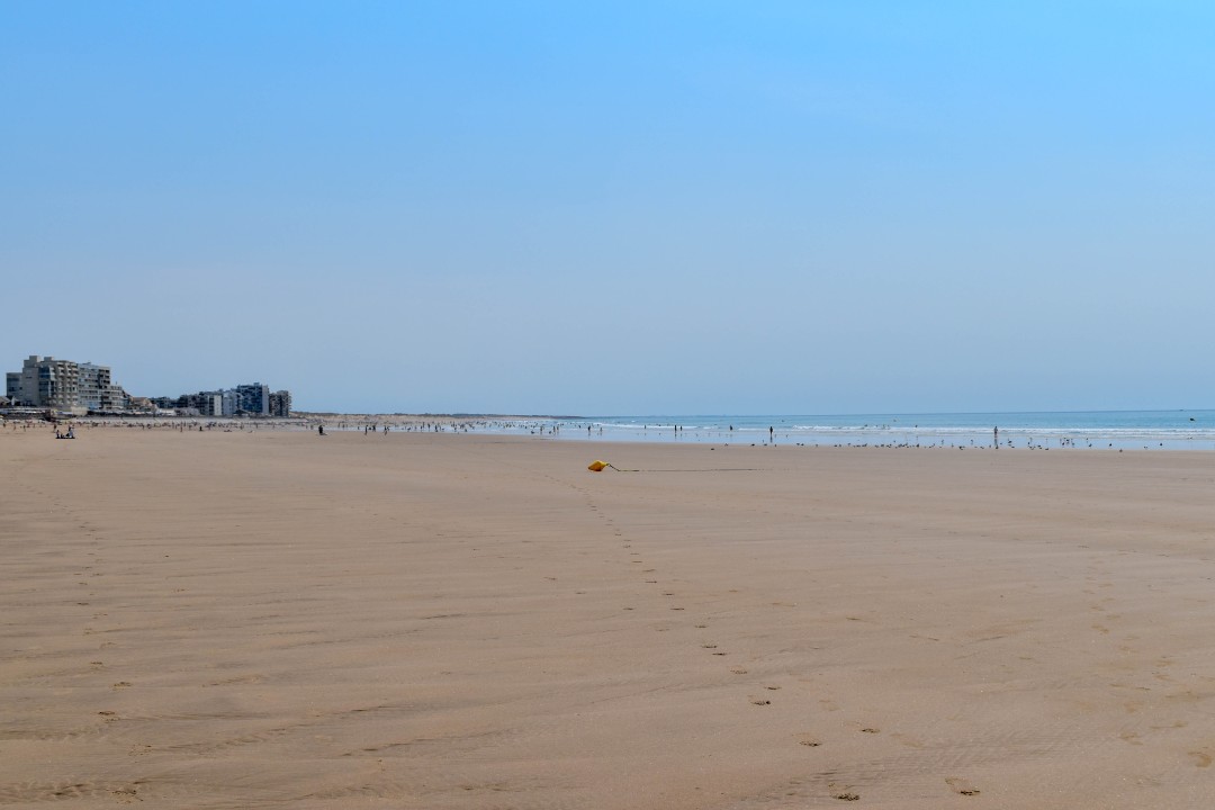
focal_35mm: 44
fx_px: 1468
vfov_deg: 30.8
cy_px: 405
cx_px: 608
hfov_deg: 45.0
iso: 320
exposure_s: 1/2000
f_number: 8
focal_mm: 29
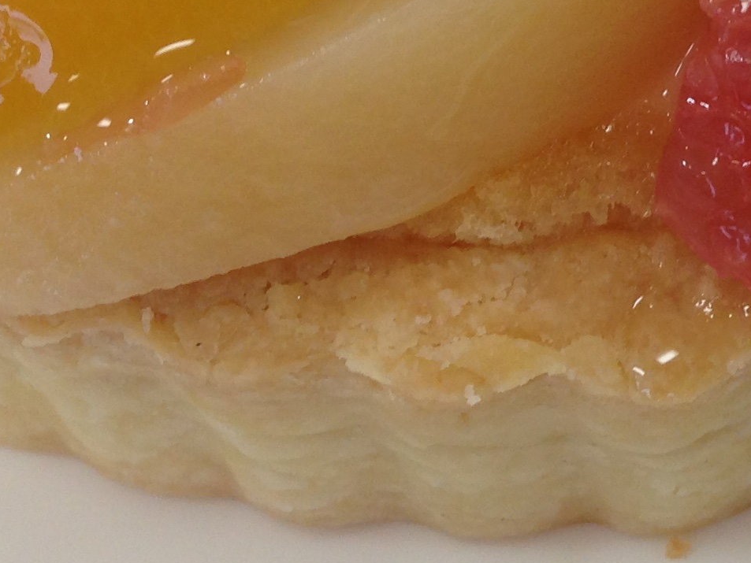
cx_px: 818
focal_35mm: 113
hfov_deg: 16.9
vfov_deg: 12.3
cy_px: -365
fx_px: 2452
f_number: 2.4
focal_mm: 4.12
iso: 50
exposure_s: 1/40
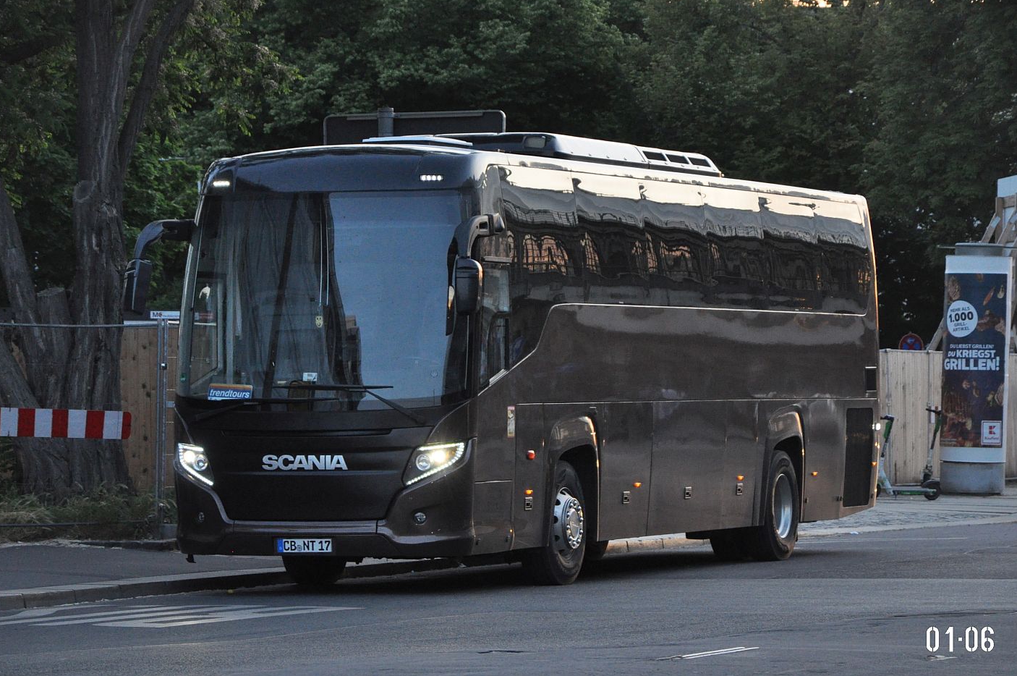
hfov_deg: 13.0
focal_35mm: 159
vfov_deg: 8.6
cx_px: 507
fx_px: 4472
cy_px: 337
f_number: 5.6
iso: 1600
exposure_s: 1/100
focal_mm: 105
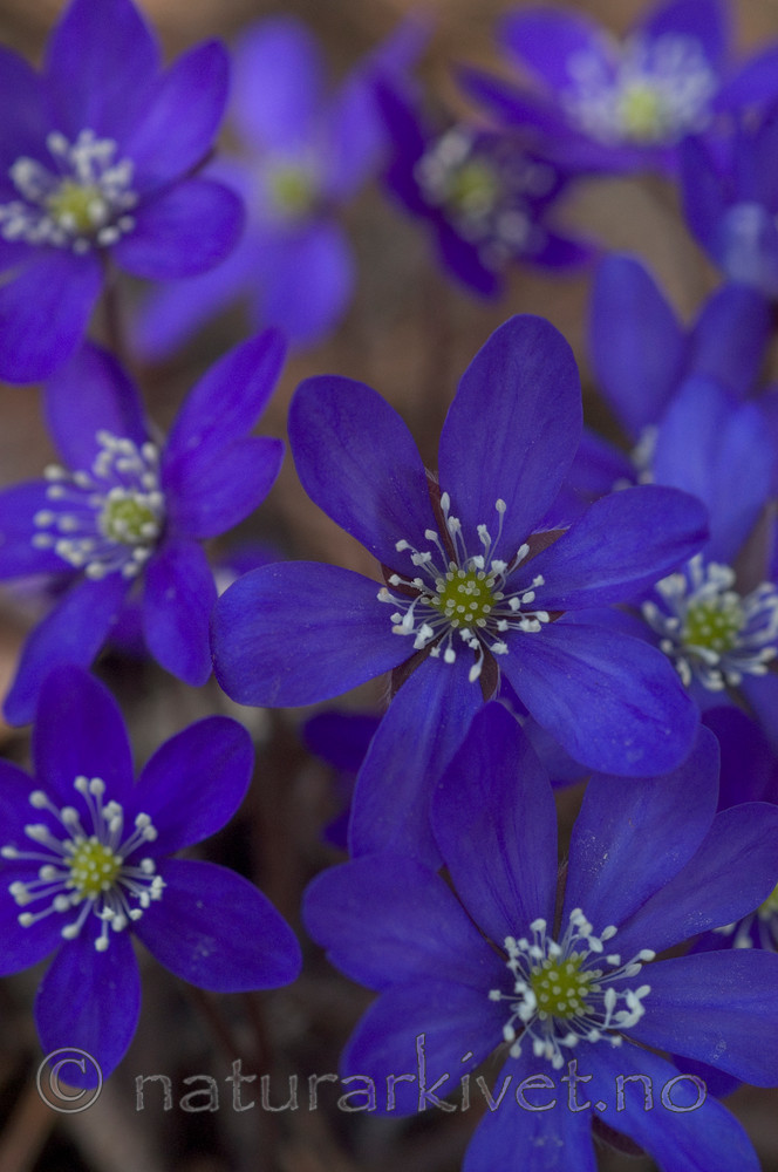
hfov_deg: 15.1
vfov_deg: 22.6
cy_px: 586
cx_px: 389
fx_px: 2925
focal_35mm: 90
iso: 400
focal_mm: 60
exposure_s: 1/125
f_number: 8
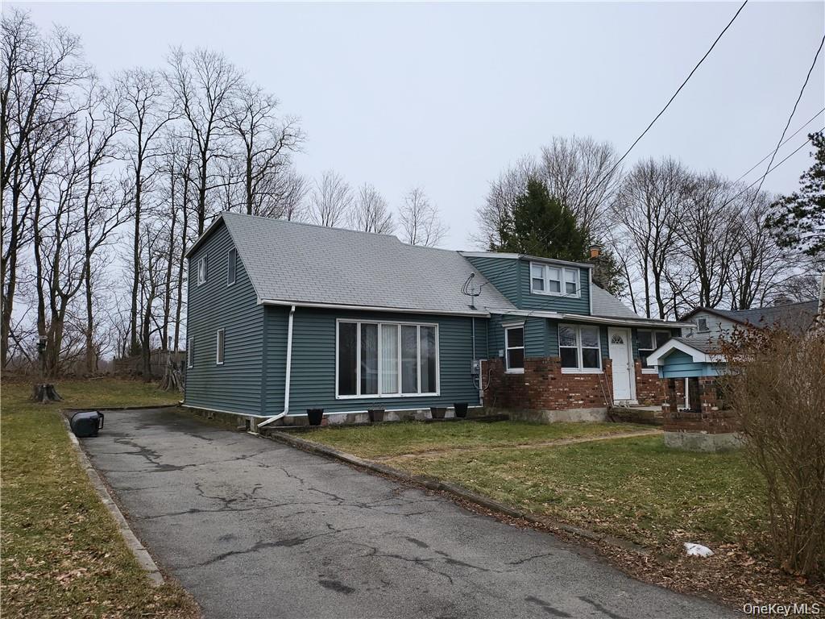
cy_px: 310
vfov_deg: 56.8
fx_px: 572
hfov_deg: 71.6
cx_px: 412
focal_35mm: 24
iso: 40
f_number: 1.8
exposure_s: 1/1636
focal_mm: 5
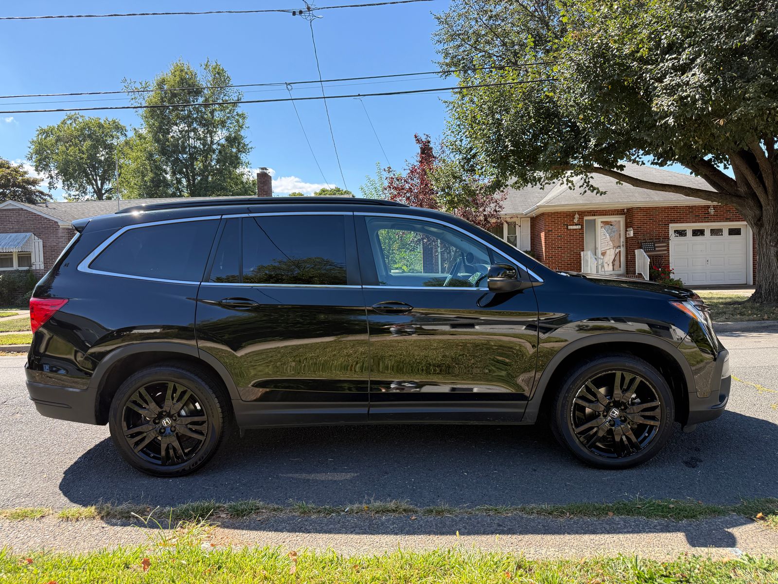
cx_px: 389
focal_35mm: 24
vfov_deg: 56.8
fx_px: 539
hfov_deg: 71.6
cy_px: 292
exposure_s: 1/1314
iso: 100
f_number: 1.78
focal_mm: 6.76
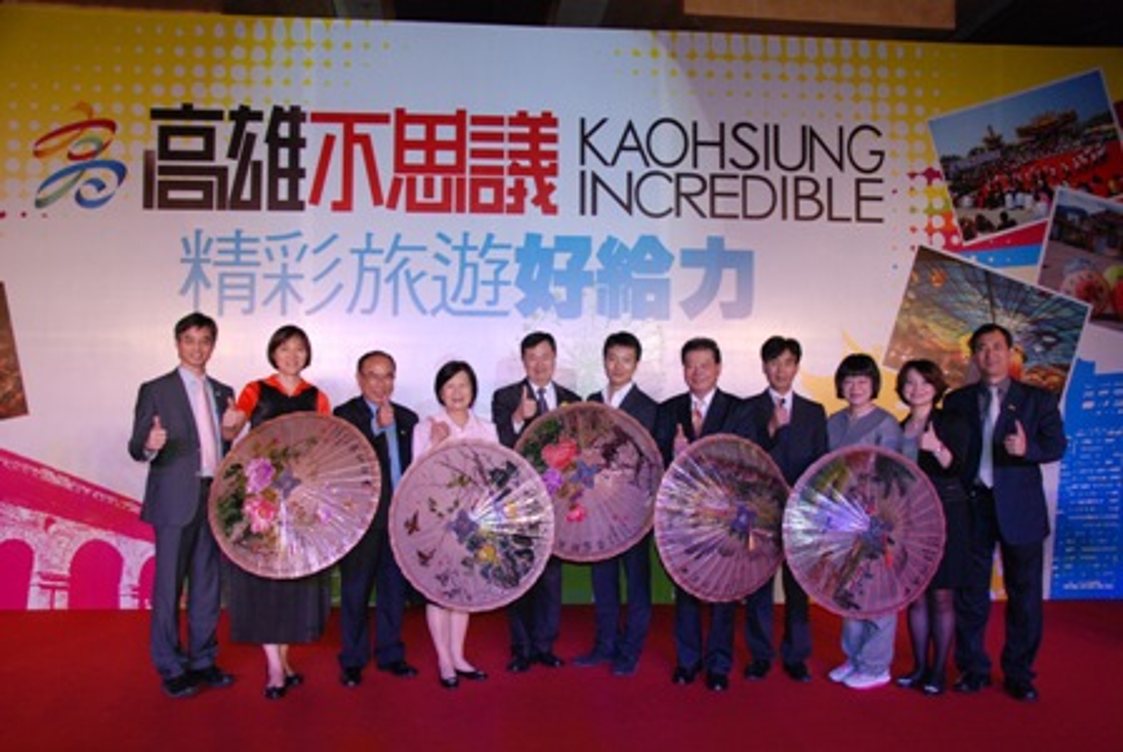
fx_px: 984
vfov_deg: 41.8
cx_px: 562
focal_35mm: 32
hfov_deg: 59.4
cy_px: 376
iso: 800
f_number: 5
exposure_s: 1/100
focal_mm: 21
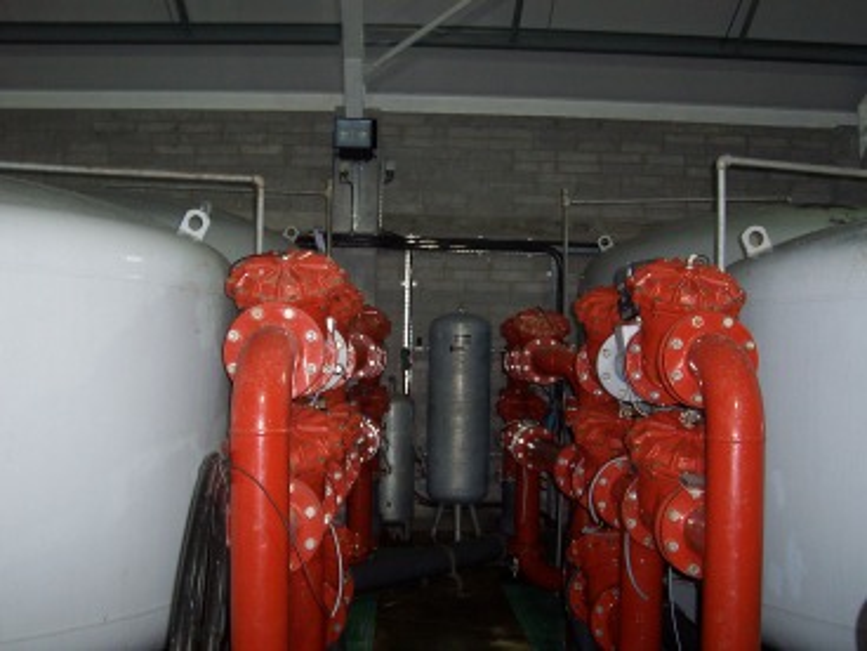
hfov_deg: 50.1
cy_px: 326
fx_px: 927
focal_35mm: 37
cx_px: 434
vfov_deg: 38.7
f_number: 2.8
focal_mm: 5.6
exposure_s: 1/60
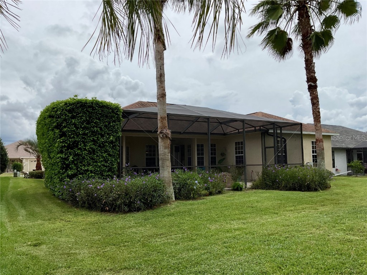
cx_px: 184
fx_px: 307
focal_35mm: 29
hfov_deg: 61.7
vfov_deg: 48.2
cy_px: 138
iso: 16
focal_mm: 3
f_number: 1.8
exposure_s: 1/4065
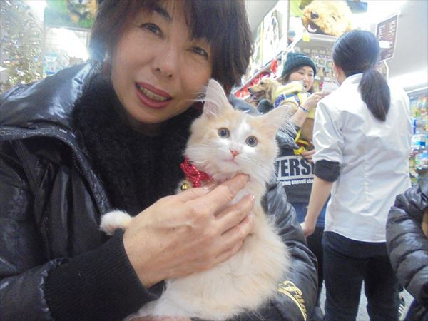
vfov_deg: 53.1
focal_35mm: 26
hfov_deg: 67.3
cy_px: 160
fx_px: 321
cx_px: 214
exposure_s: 1/30
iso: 800
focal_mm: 4.6
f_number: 3.5
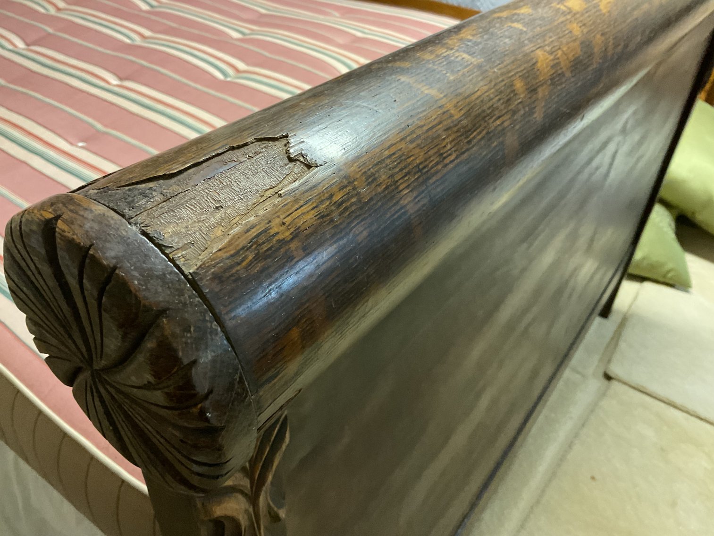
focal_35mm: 29
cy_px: 268
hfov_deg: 61.7
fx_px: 598
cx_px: 357
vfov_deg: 48.2
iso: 250
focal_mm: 3
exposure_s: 1/40
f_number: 1.8
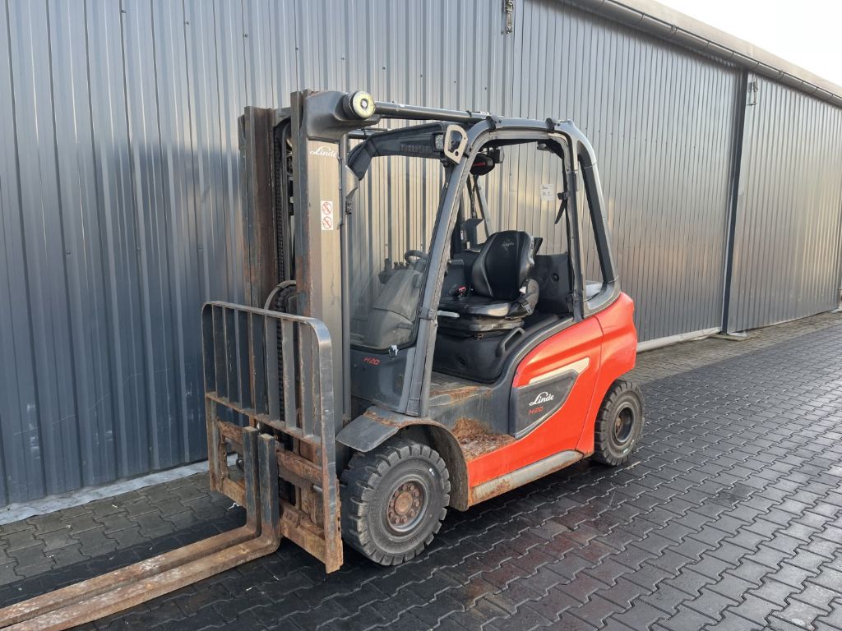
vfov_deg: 53.1
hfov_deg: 67.3
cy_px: 316
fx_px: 632
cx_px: 421
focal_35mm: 26
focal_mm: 5.1
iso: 40
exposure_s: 1/187
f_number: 1.6
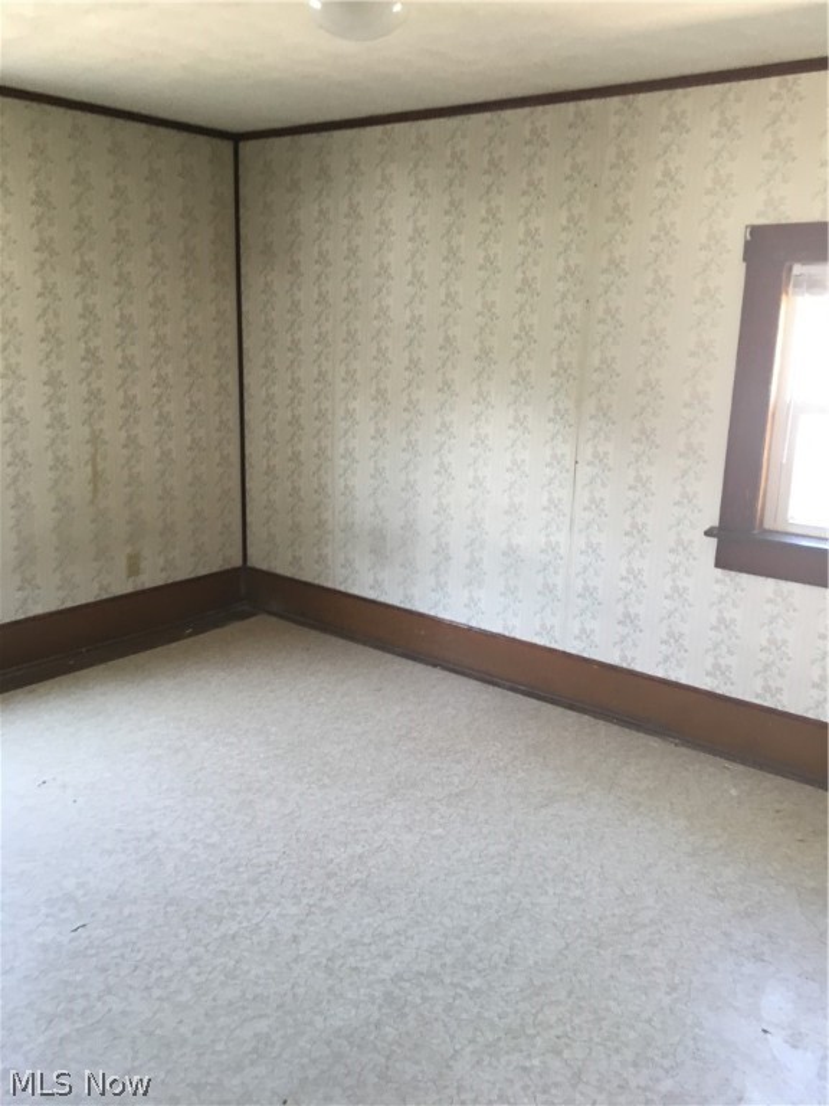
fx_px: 926
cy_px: 553
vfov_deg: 61.7
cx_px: 414
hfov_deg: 48.2
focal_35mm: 29
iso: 80
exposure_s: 1/30
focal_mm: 4.15
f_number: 2.2
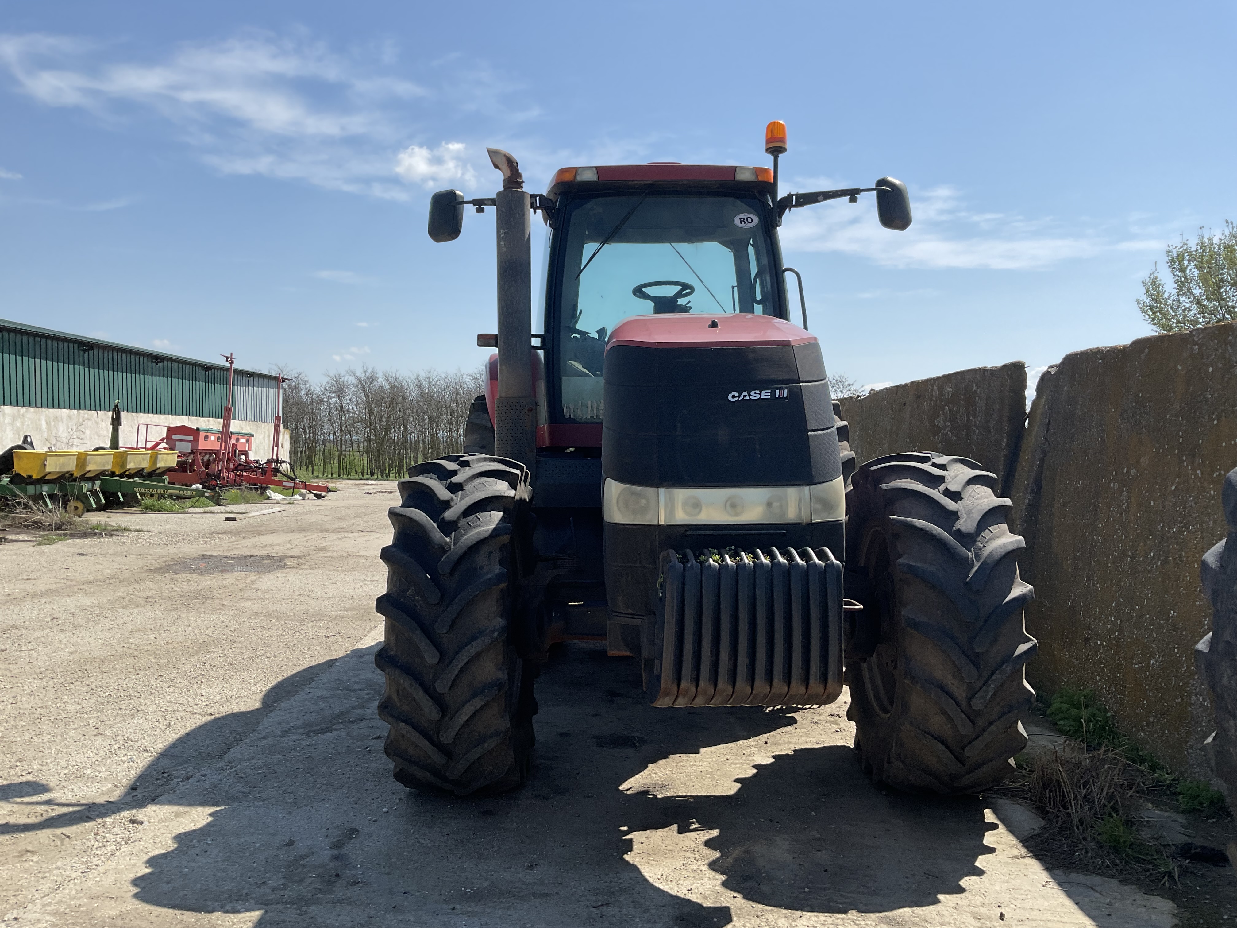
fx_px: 1036
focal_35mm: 29
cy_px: 464
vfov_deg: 48.2
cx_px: 618
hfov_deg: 61.7
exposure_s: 1/2320
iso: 16
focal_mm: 3
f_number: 1.8
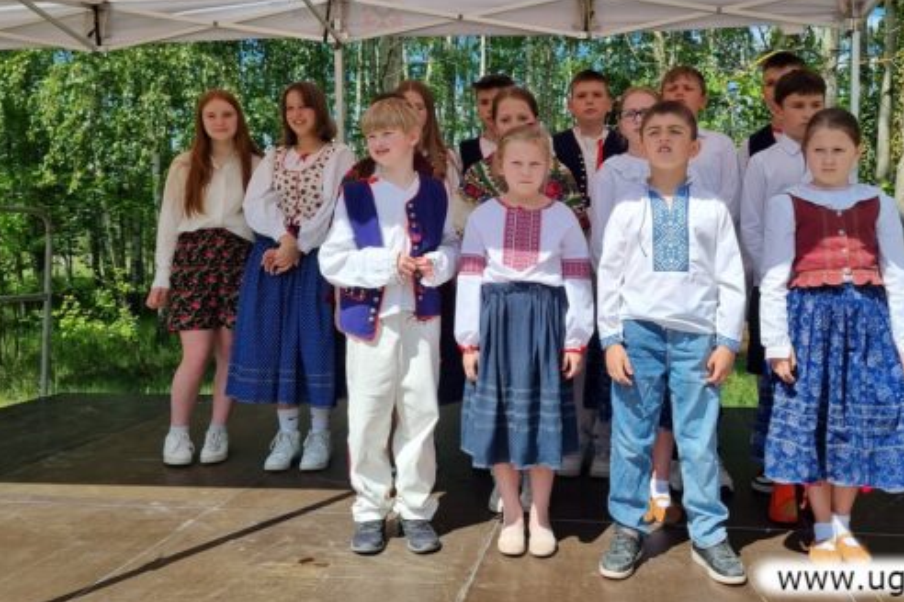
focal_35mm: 33
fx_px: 829
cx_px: 544
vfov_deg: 39.7
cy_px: 229
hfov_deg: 56.8
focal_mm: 5.4
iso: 50
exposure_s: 1/2472
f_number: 1.8
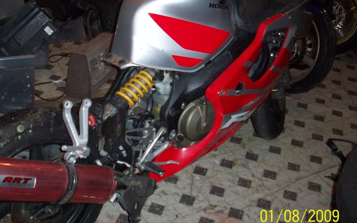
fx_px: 467
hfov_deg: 41.7
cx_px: 152
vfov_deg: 26.8
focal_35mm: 48
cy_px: 84
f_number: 2.8
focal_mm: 6.2
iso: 200
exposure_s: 1/64
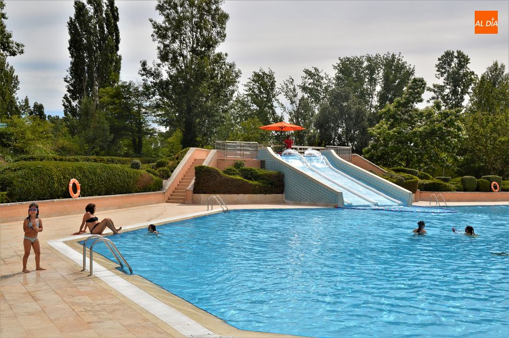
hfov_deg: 53.2
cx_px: 254
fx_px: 508
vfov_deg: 36.8
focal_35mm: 36
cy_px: 169
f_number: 10
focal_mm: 24
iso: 100
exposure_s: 1/200
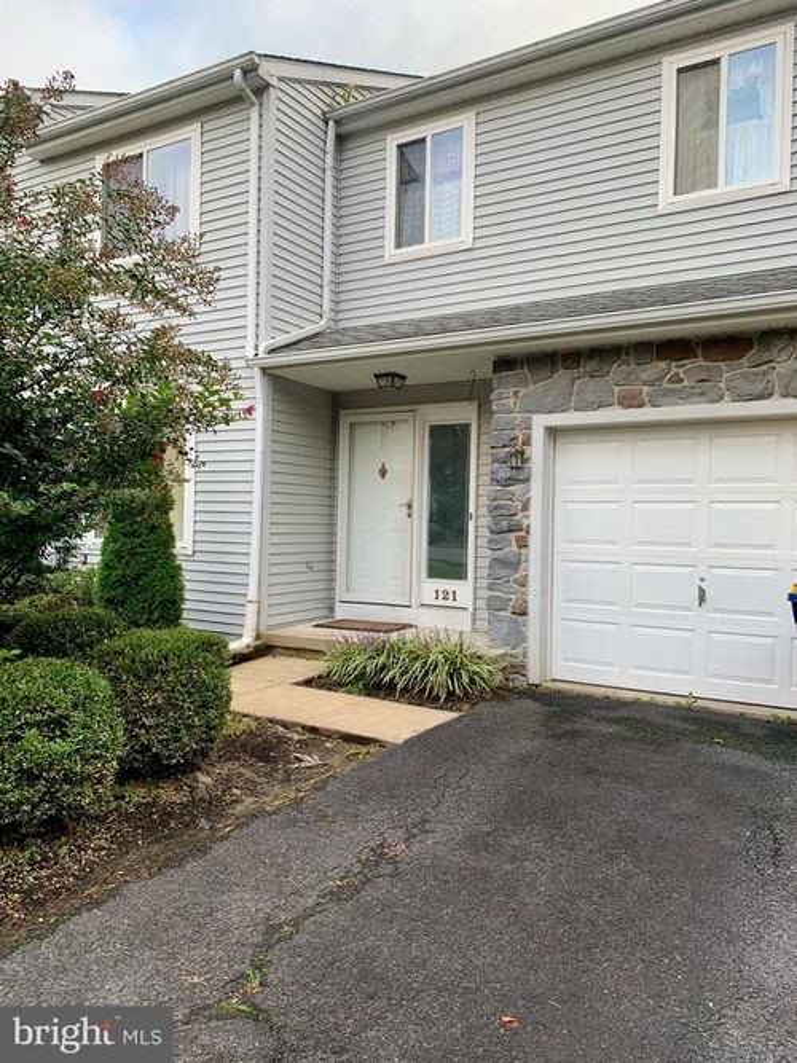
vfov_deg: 67.3
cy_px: 532
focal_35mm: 26
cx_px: 398
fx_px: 798
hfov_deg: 53.0
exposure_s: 1/144
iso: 25
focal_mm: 4.25
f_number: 1.8
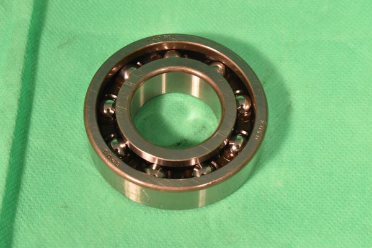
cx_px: 186
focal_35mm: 82
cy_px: 124
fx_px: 852
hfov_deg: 24.6
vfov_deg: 16.6
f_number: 16
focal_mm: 55
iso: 2500
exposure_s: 1/100
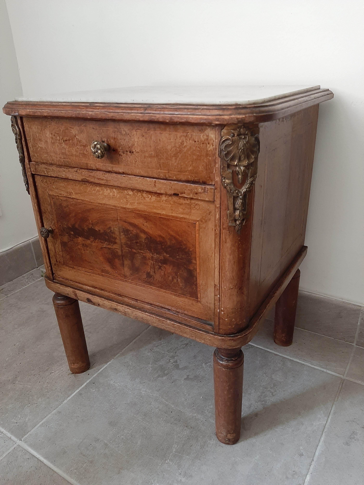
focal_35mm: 26
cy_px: 242
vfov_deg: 67.3
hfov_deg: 53.1
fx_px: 365
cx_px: 182
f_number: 1.7
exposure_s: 1/33
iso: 200
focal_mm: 3.93
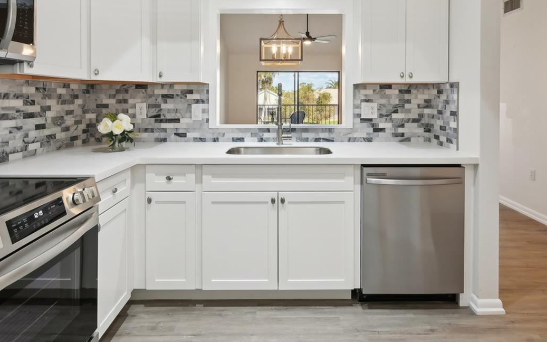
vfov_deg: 51.7
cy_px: 96
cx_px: 281
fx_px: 340
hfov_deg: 77.7
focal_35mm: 23
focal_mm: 14.5
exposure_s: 1/80
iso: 400
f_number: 8
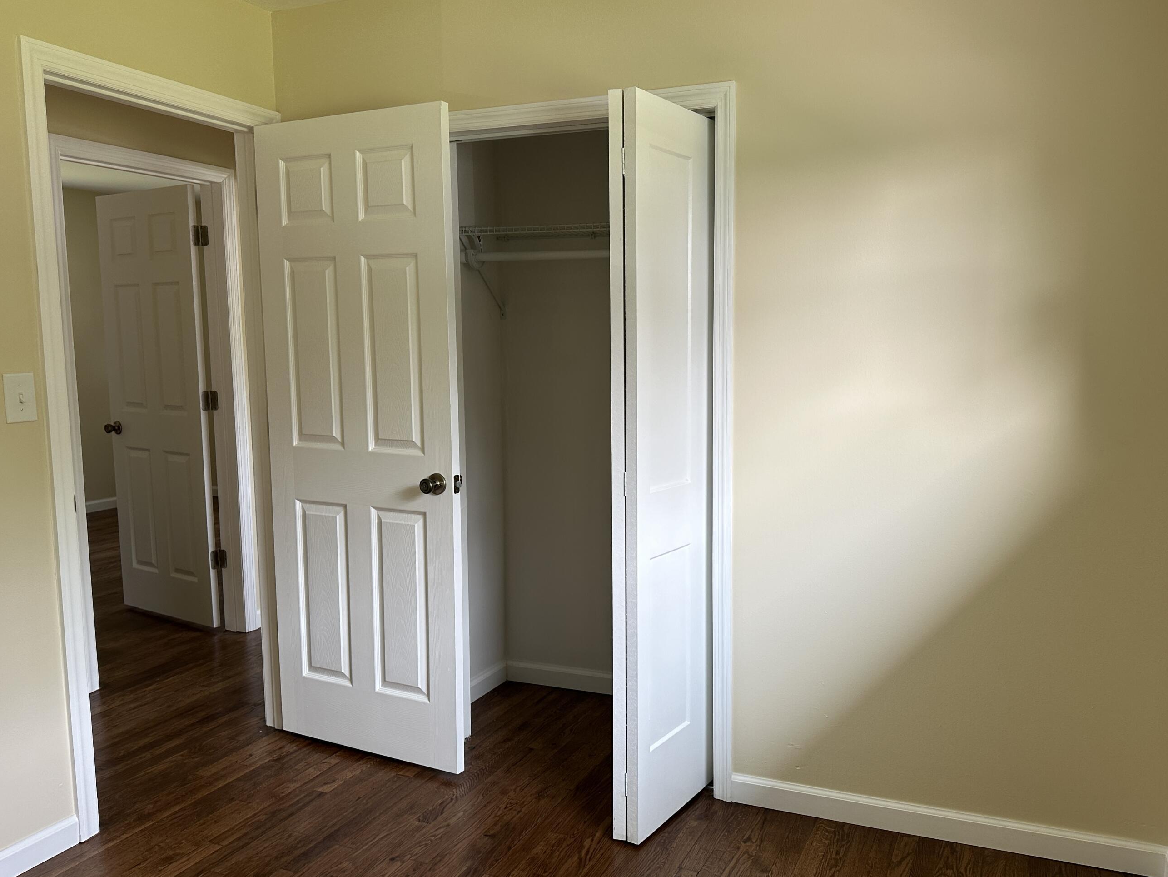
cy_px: 461
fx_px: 945
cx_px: 644
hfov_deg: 63.3
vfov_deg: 49.7
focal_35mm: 28
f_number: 1.78
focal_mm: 6.86
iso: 100
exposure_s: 1/121
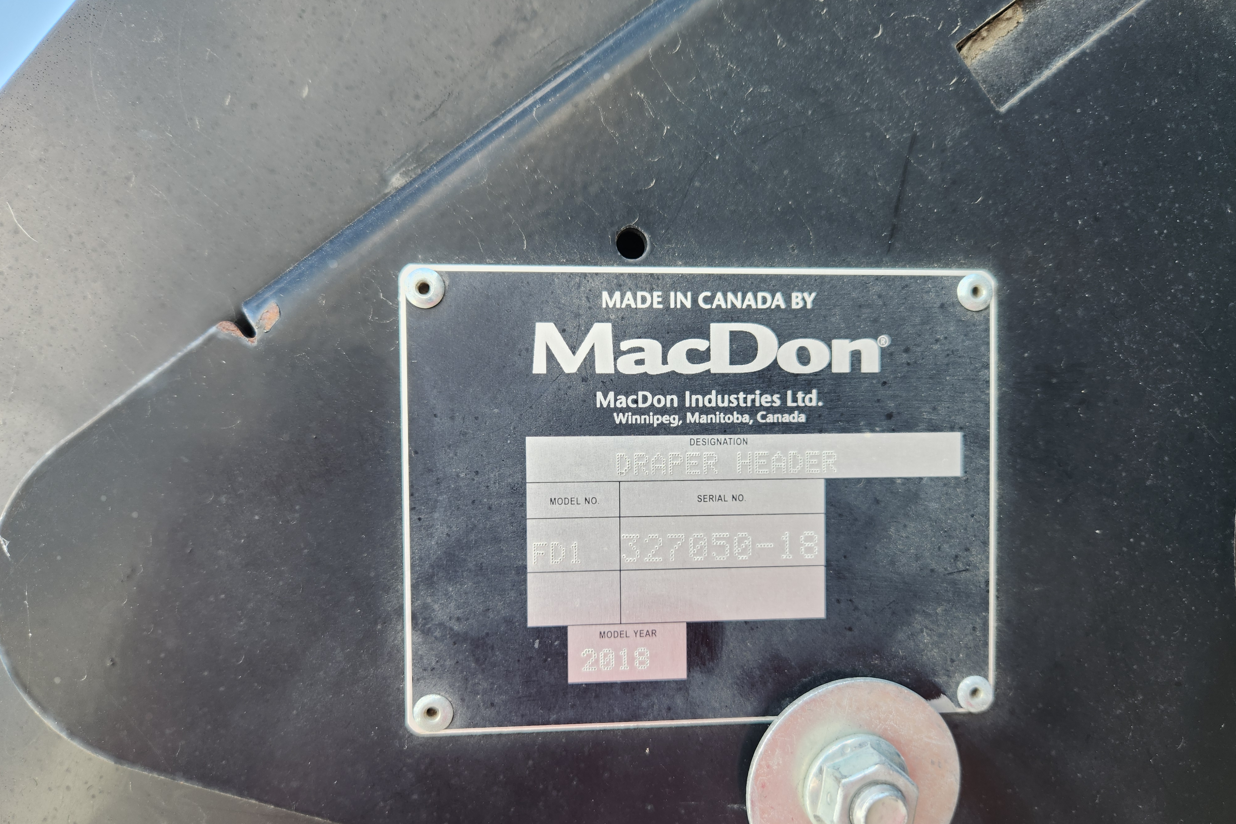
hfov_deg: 73.7
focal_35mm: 24
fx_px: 824
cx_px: 618
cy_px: 457
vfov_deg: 53.0
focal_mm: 5.4
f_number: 1.8
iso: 40
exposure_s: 1/180
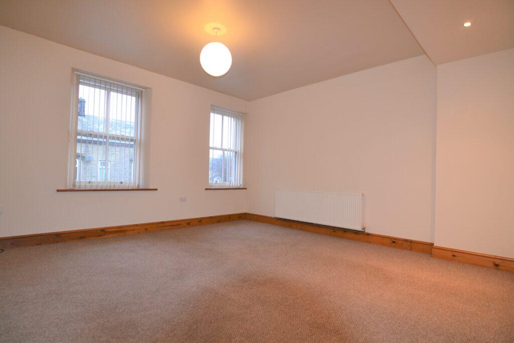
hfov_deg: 95.0
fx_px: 236
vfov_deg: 72.1
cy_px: 172
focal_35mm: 16
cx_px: 257
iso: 720
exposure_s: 1/60
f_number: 2.8
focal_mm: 11
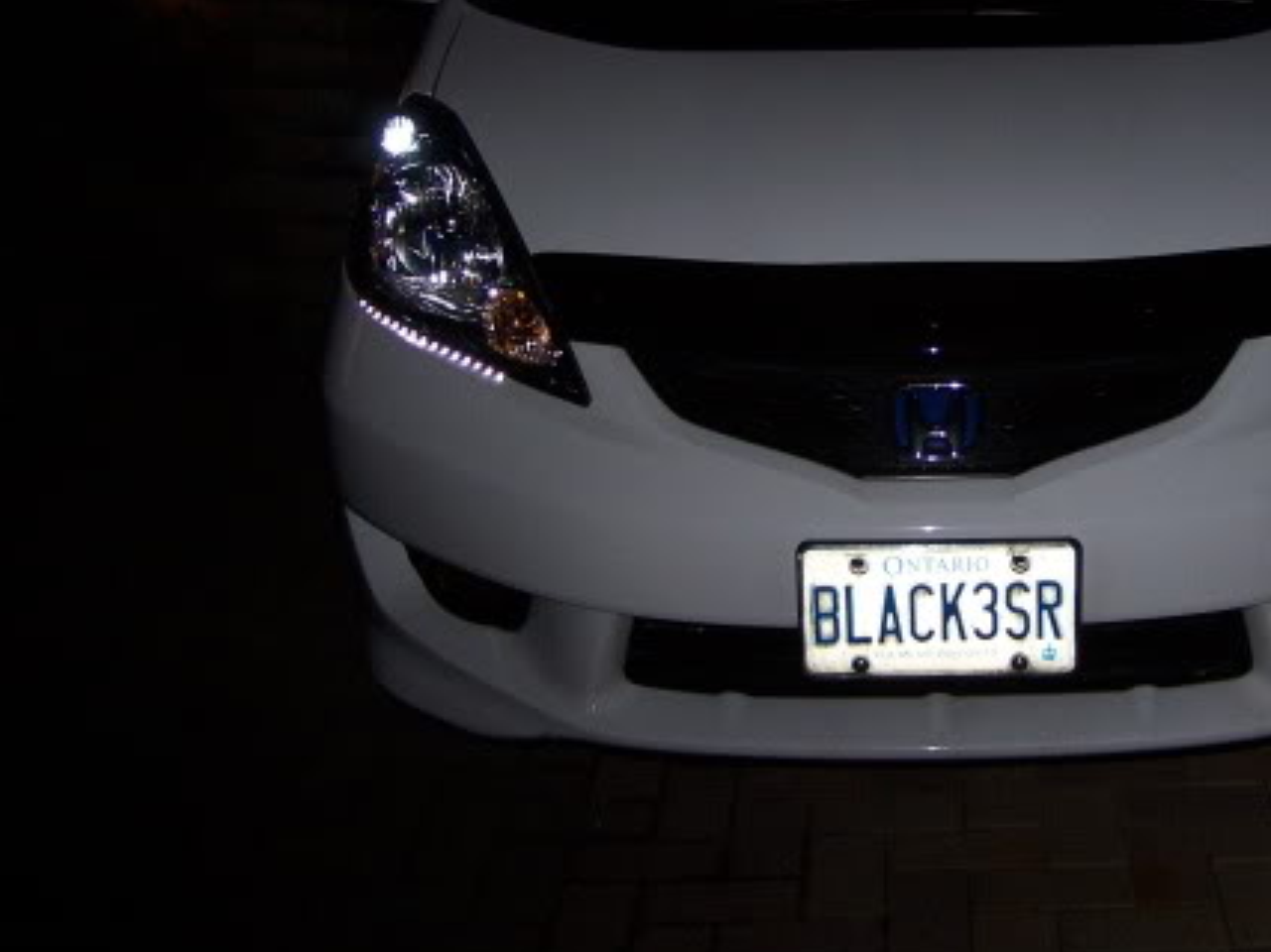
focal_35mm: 57
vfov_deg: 25.5
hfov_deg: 33.3
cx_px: 896
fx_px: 2092
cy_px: 327
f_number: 2.8
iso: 140
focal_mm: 6.3
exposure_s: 1/60
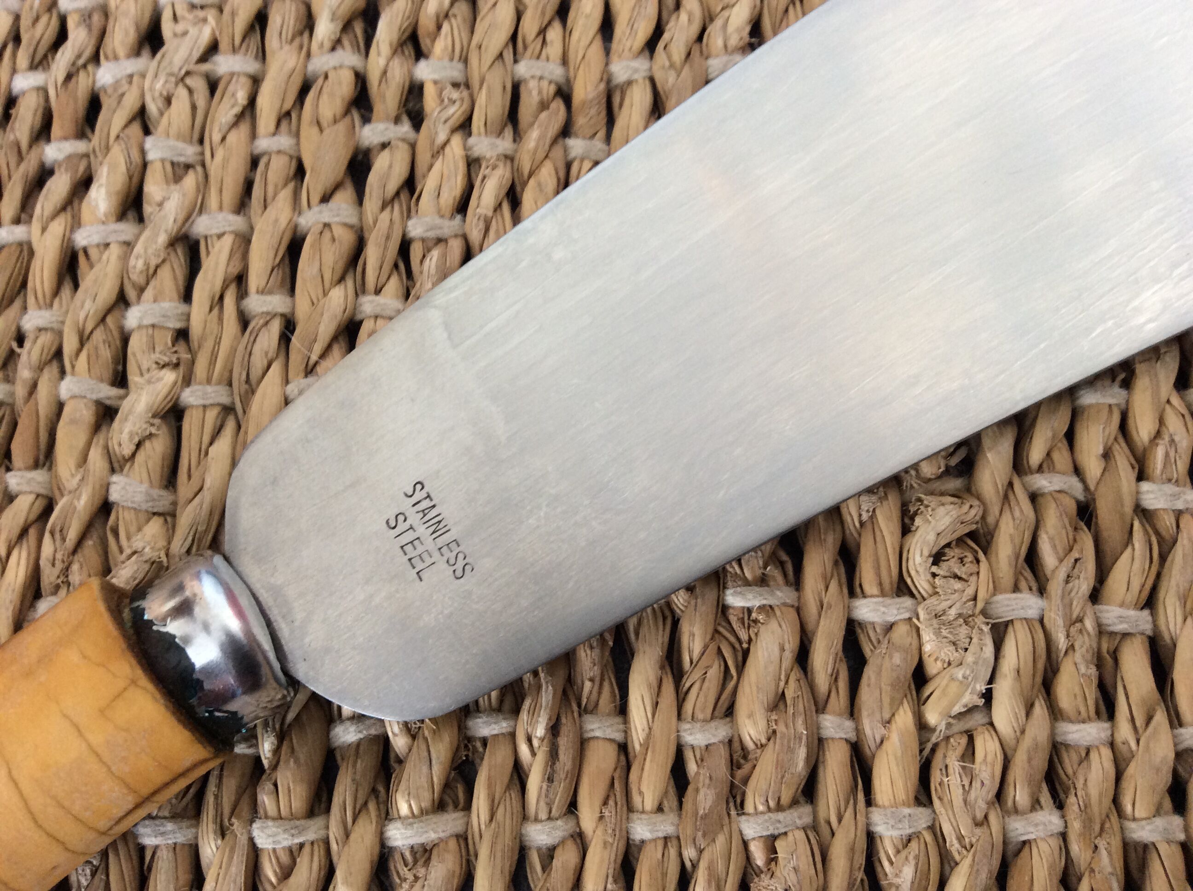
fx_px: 1101
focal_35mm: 32
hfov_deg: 56.9
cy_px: 446
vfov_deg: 44.1
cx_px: 596
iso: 100
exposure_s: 1/24
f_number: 2.4
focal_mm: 3.3
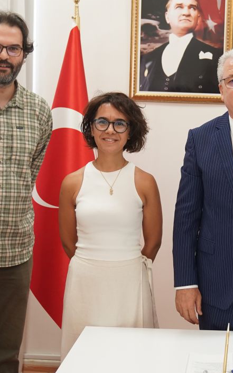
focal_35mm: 65
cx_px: 219
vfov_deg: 31.5
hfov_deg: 19.6
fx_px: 661
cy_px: 172
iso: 1600
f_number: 3.2
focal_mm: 30
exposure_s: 1/125
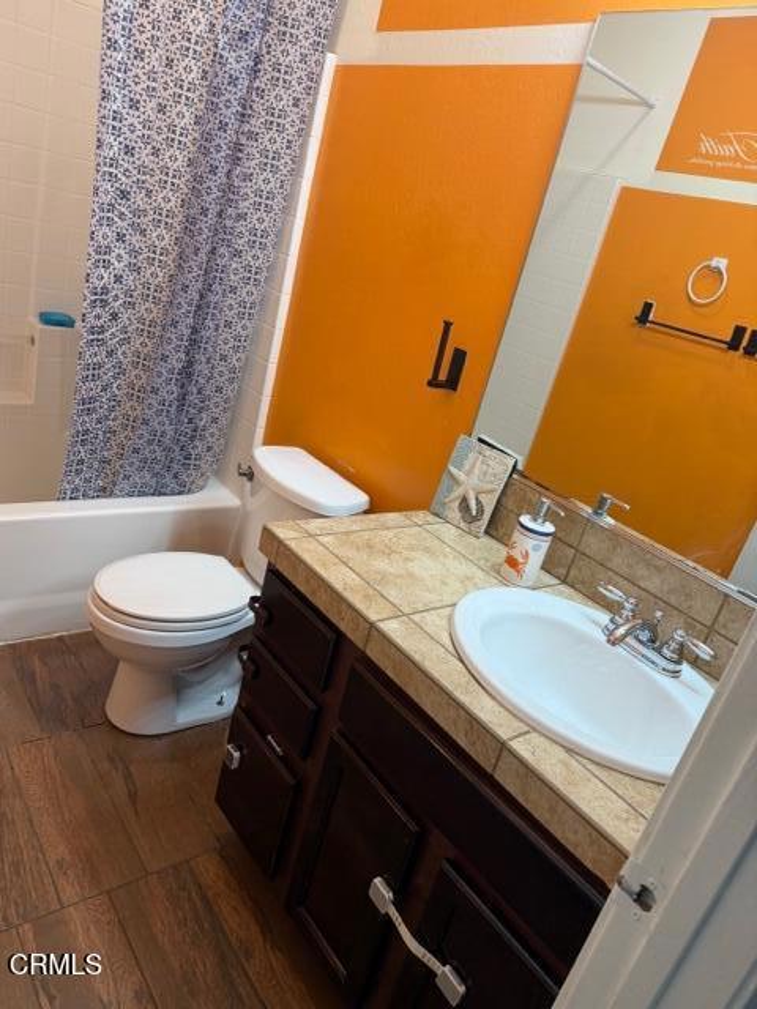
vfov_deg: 71.6
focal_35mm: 24
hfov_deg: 56.8
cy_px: 504
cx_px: 378
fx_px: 700
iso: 160
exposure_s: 1/60
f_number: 1.78
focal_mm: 6.76
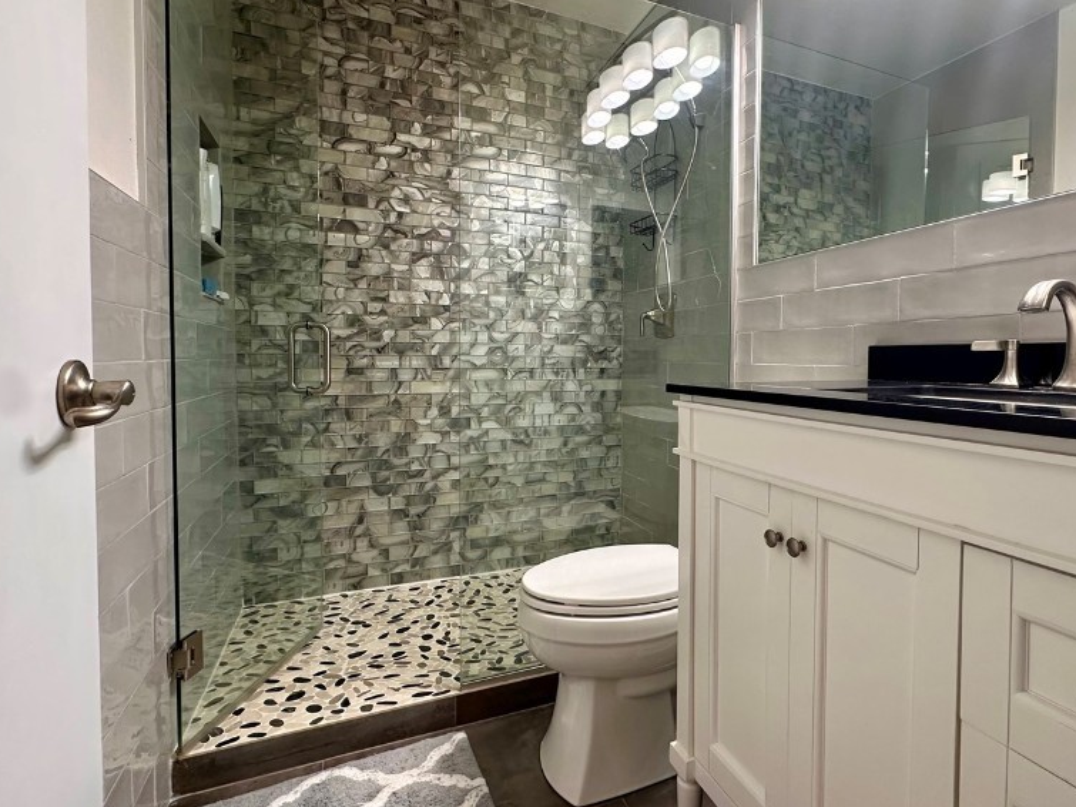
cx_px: 628
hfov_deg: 83.9
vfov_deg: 68.6
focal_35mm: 19
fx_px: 591
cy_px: 376
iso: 160
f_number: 2.2
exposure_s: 1/60
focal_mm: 2.22
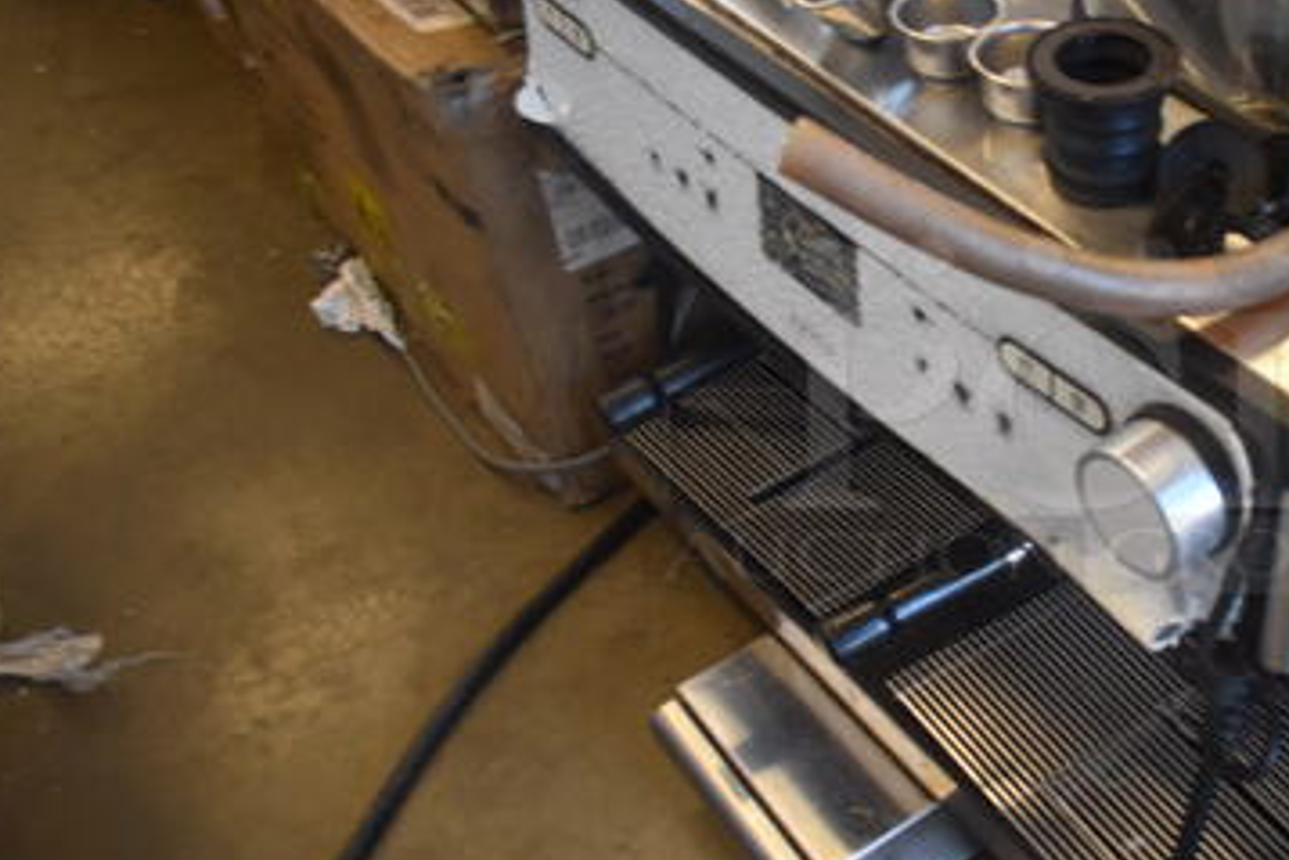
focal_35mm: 46
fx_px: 1648
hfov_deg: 40.8
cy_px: 403
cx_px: 1044
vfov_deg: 29.3
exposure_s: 1/250
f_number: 3.5
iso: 800
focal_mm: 18
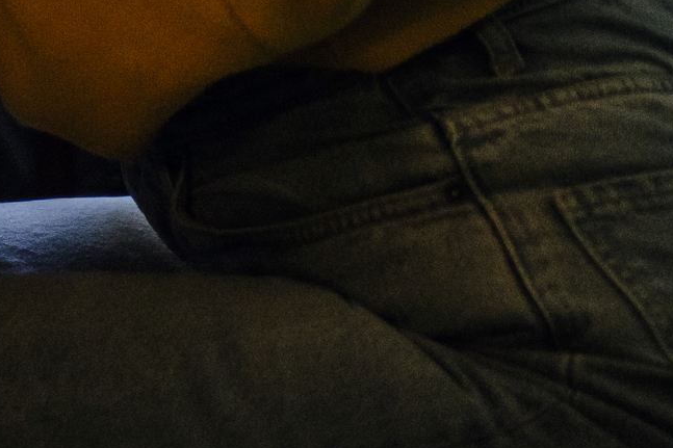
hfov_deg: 5.9
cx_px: -796
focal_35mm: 340
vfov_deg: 3.9
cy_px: -880
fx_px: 6354
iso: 500
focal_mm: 55
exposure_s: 1/160
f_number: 1.8
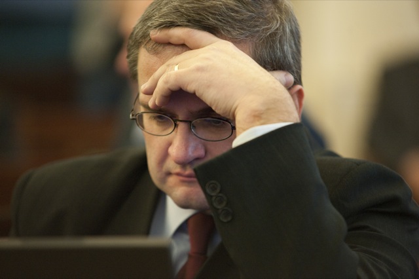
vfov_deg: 7.4
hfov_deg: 11.1
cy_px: 140
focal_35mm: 185
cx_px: 210
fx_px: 2152
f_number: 2.8
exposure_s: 1/160
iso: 2500
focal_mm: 185
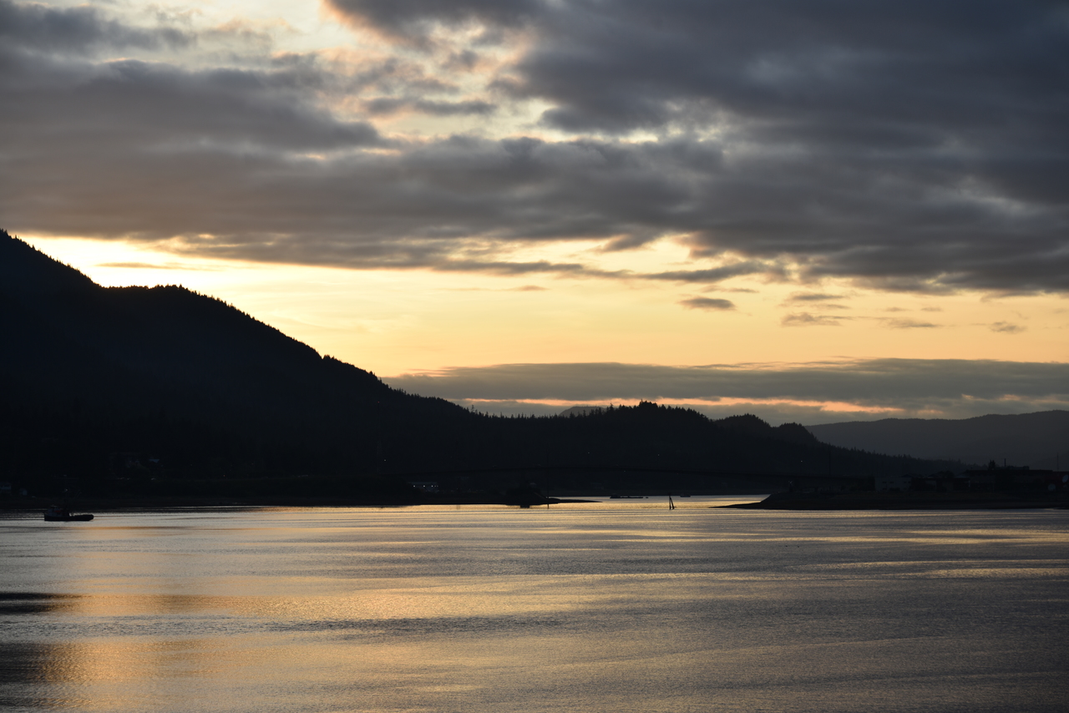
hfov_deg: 20.4
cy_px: 356
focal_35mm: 100
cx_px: 534
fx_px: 2970
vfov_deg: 13.7
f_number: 5.6
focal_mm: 100
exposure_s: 1/200
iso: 100
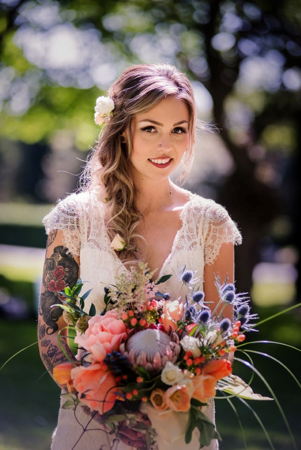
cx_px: 150
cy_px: 225
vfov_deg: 16.4
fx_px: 1566
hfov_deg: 11.0
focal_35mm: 125
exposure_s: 1/4000
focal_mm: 125
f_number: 2.8
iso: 640
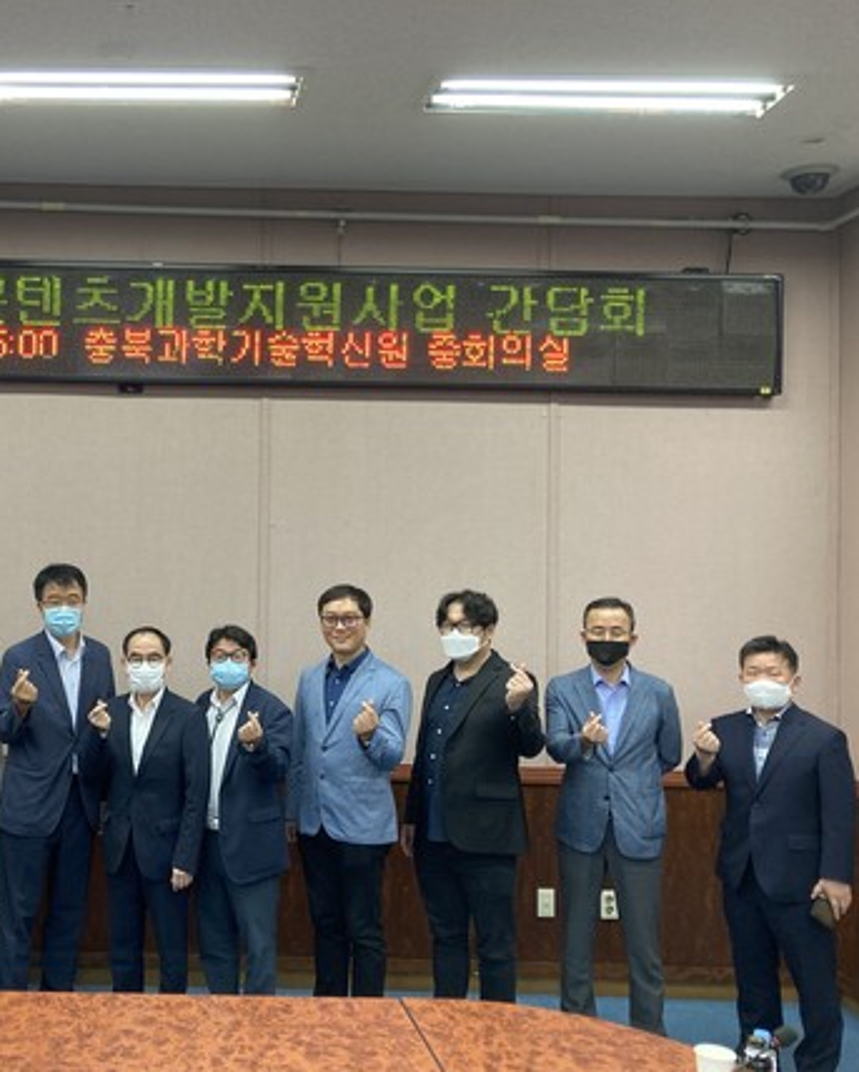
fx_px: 1175
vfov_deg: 49.1
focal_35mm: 37
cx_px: 153
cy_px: 540
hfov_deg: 38.4
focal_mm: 3.99
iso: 200
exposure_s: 1/60
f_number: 1.8
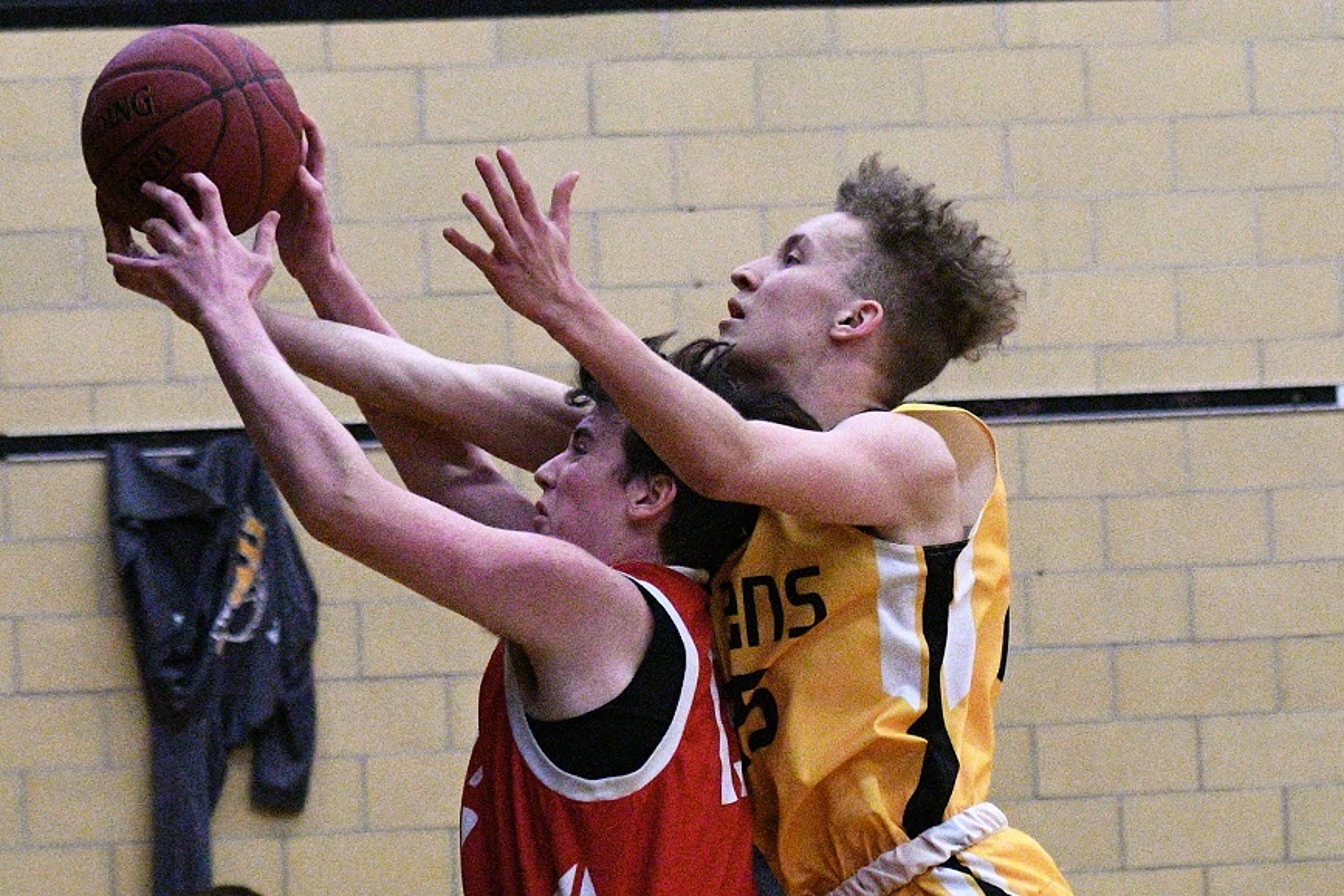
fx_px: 3920
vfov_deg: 13.0
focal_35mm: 105
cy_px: 448
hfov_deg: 19.5
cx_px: 672
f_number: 3.2
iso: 10000
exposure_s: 1/1000
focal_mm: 70
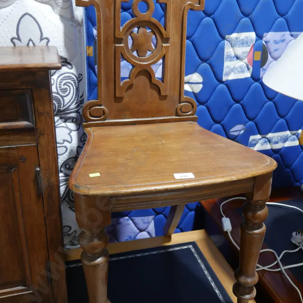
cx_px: 154
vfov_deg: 48.4
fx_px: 337
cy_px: 136
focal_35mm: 34
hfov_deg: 48.4
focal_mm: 14
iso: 400
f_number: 3.5
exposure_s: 1/60
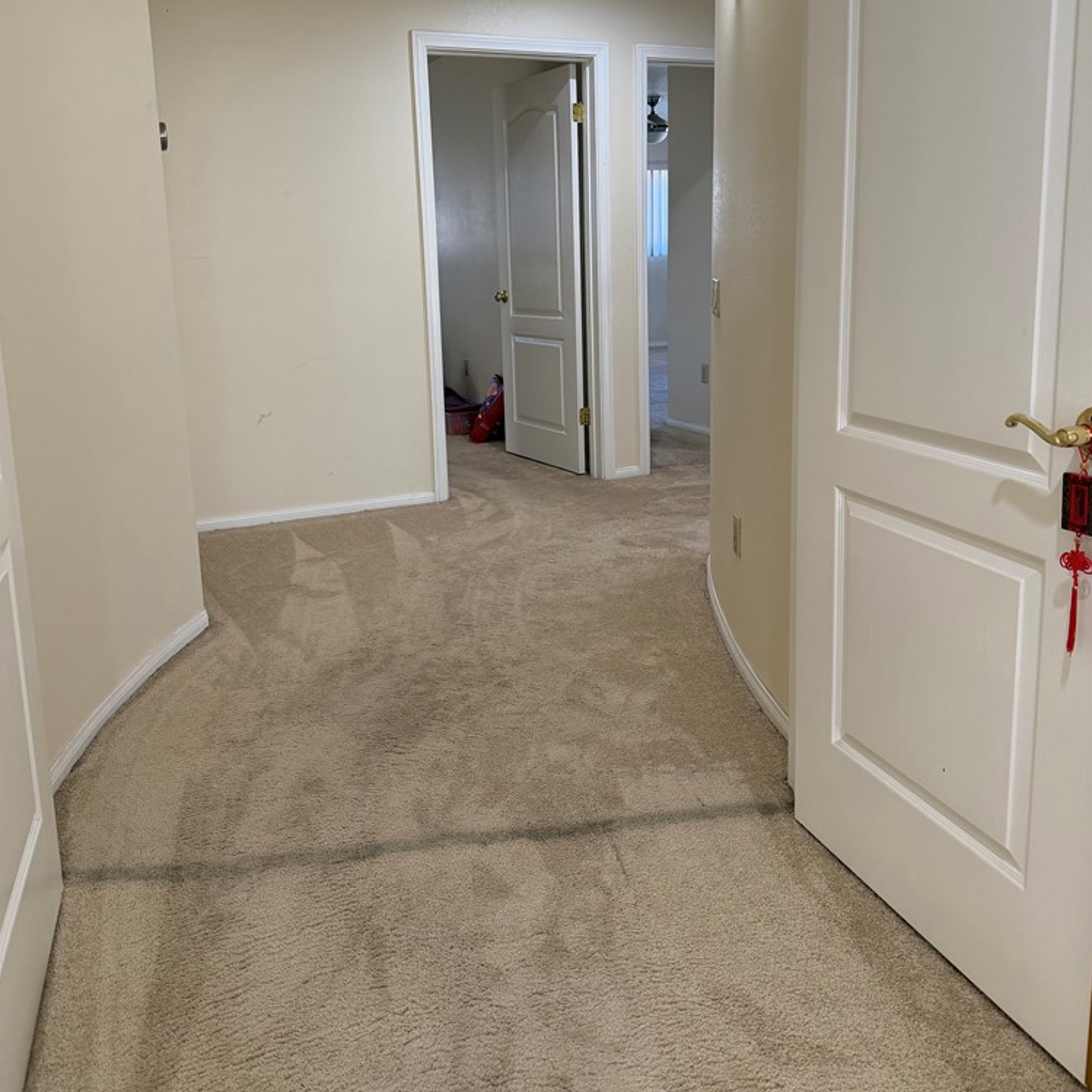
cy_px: 439
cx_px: 534
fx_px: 1035
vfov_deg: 55.2
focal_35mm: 29
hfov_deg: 55.6
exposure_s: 1/142
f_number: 1.78
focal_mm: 6.76
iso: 200
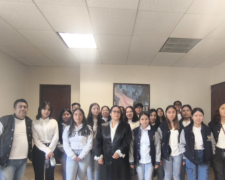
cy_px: 115
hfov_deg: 72.3
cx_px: 126
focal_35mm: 23
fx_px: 153
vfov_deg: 59.9
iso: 250
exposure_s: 1/30
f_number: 2.2
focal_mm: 1.65
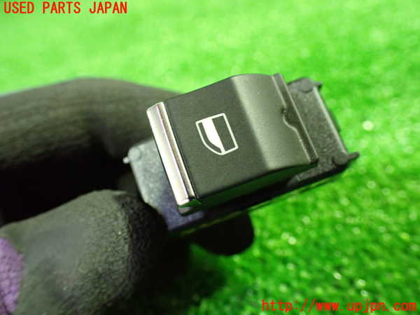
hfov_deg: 60.0
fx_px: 364
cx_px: 210
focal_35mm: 30
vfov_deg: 46.8
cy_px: 158
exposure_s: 1/30
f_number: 2.3
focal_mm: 5.4
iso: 1000
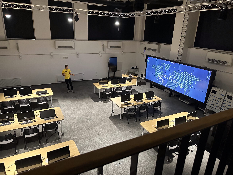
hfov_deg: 71.6
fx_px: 162
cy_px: 88
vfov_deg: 56.8
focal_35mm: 24
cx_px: 116
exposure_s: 1/55
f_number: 1.78
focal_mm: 6.86
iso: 800
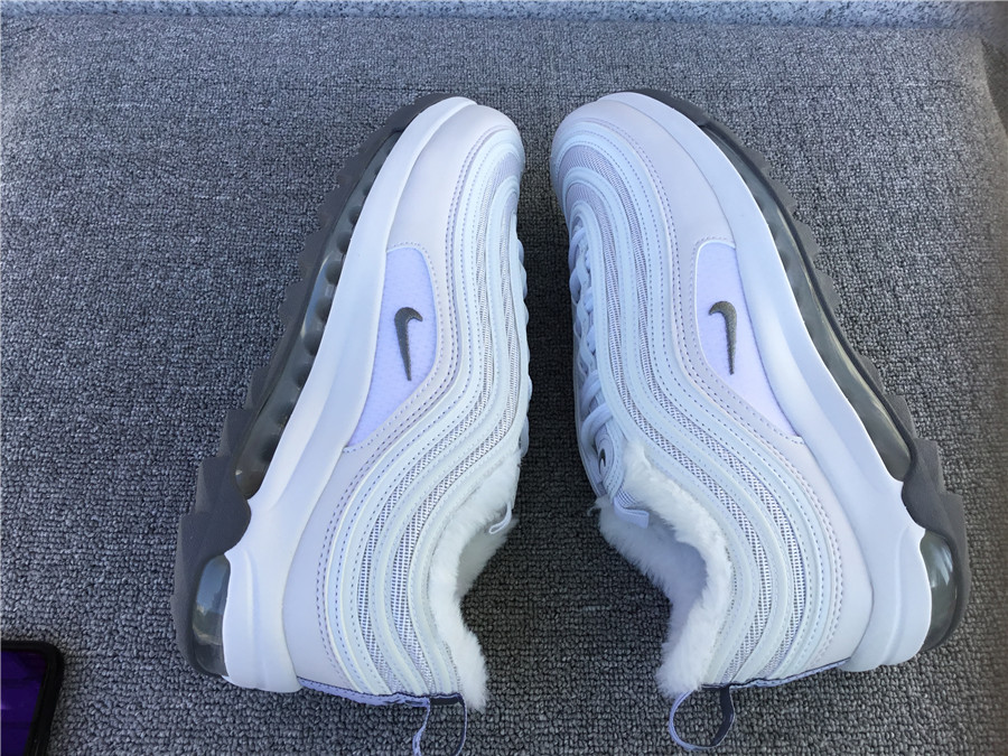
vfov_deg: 45.4
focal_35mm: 31
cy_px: 378
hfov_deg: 58.4
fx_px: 903
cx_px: 504
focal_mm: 3.3
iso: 25
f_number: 2.4
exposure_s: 1/264
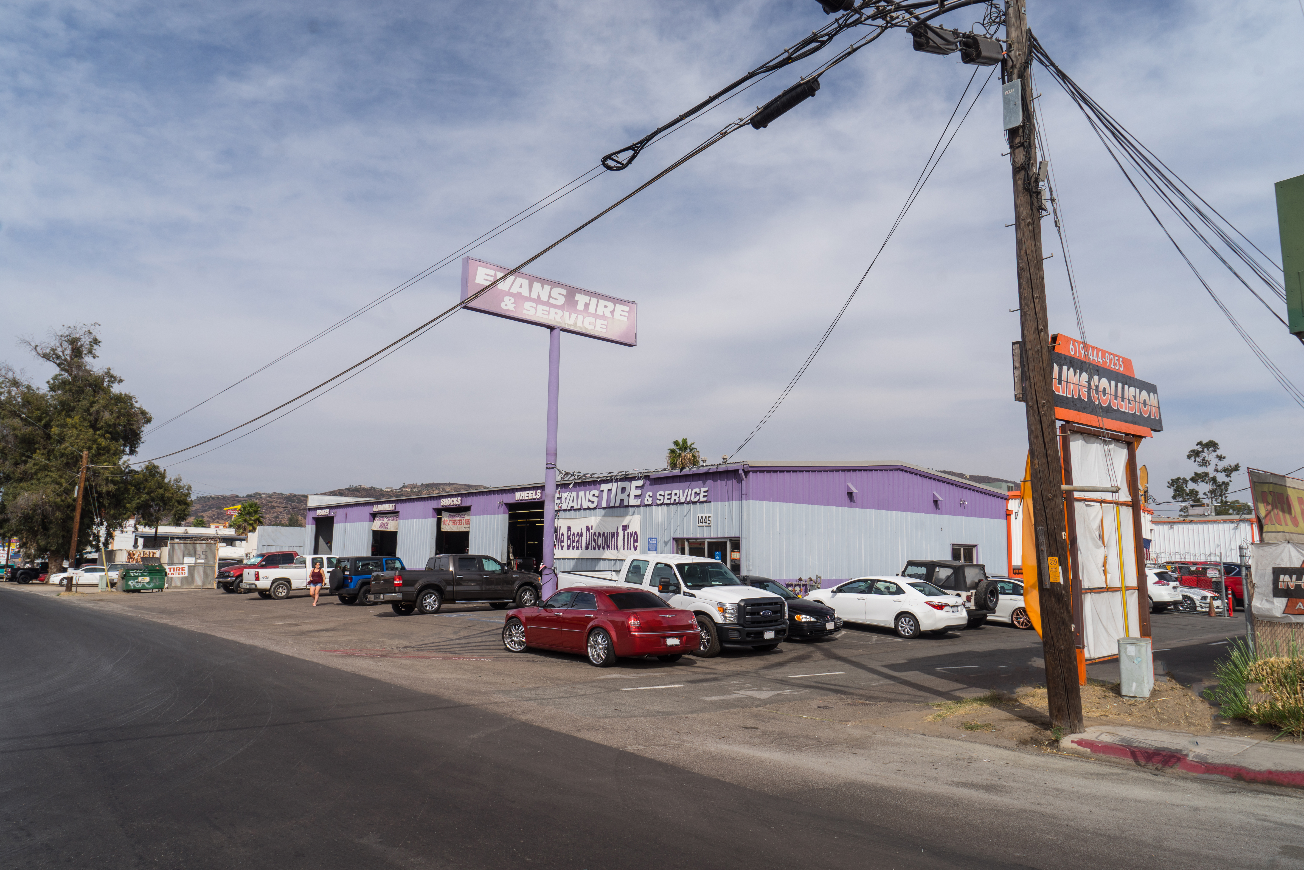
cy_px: 435
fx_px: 870
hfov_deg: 73.7
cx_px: 652
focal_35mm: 24
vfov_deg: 53.2
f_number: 11
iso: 100
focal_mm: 24
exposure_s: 1/80
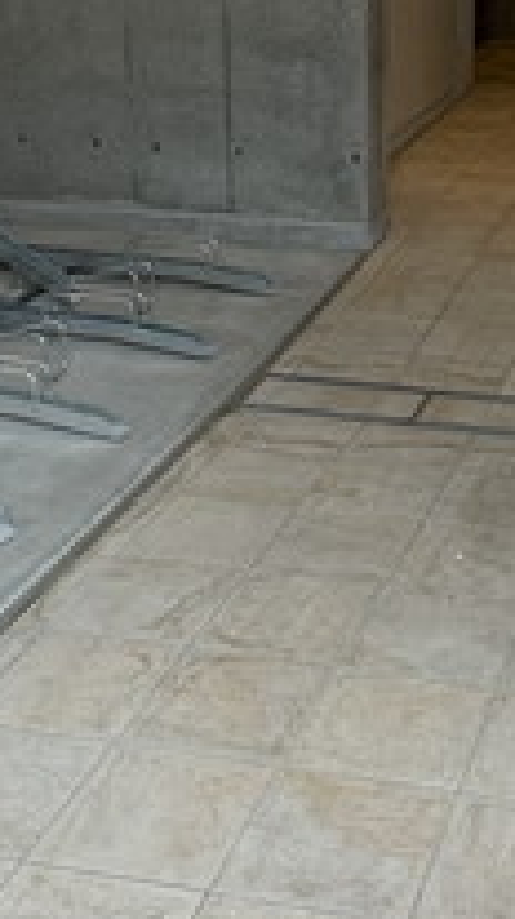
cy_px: 133
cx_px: 462
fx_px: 1436
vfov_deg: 34.0
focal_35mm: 59
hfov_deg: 19.9
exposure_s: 1/99
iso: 80
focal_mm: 1.55
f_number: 2.4
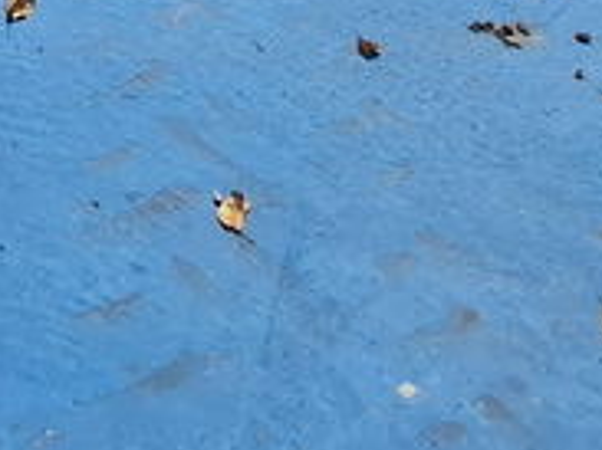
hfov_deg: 25.4
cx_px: -211
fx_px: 1112
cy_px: -491
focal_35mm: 64
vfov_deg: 16.4
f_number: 2.2
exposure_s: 1/2457
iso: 40
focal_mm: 1.74
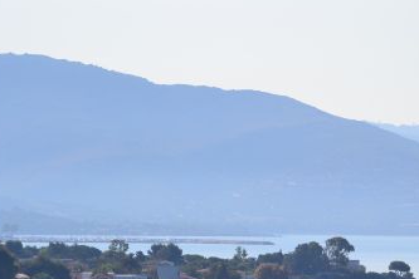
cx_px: 264
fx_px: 4360
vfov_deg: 3.7
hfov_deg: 5.5
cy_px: 176
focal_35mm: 375
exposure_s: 1/500
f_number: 11
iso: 200
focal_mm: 185
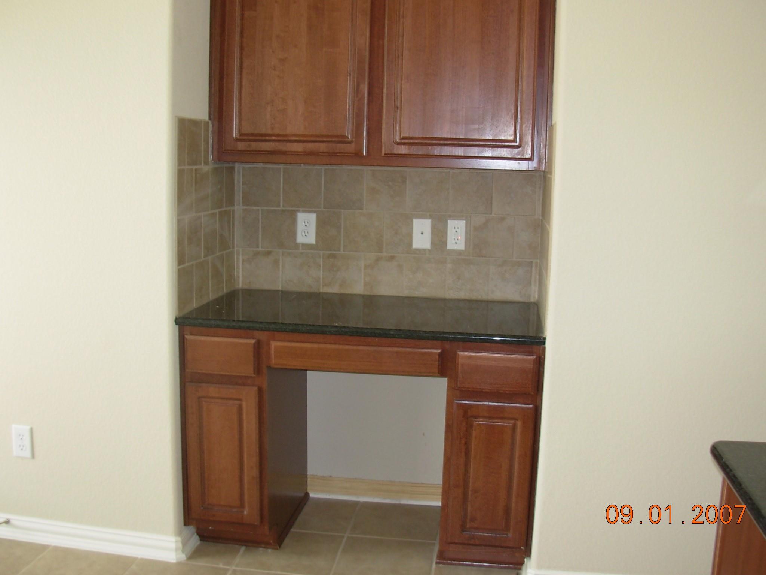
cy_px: 288
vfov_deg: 37.7
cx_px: 383
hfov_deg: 49.0
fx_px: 841
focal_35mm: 38
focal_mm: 6.3
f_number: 2.9
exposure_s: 1/32
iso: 50
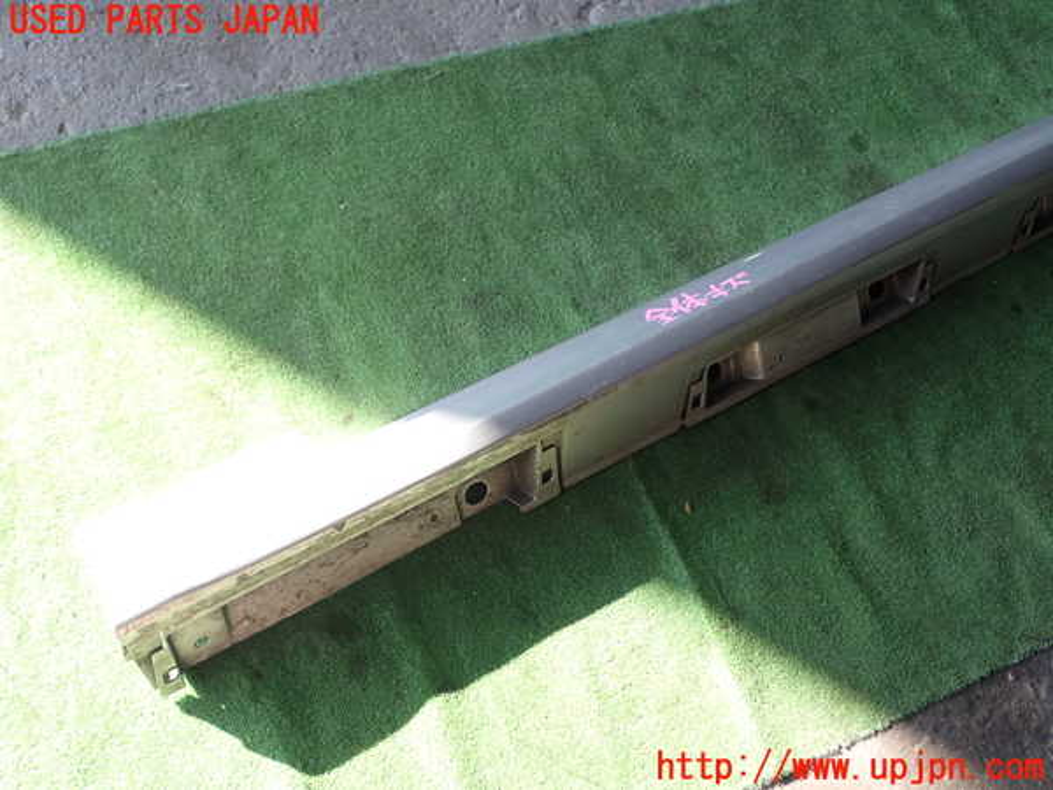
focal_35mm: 38
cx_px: 526
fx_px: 1156
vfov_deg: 37.7
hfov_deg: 49.0
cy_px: 395
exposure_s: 1/100
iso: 100
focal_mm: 6.83
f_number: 2.7
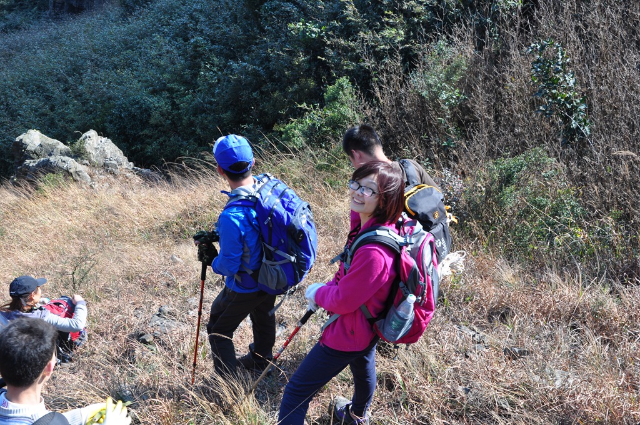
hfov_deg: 38.9
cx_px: 320
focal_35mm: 51
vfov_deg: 26.4
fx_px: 906
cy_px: 212
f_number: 10
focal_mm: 34
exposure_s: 1/80
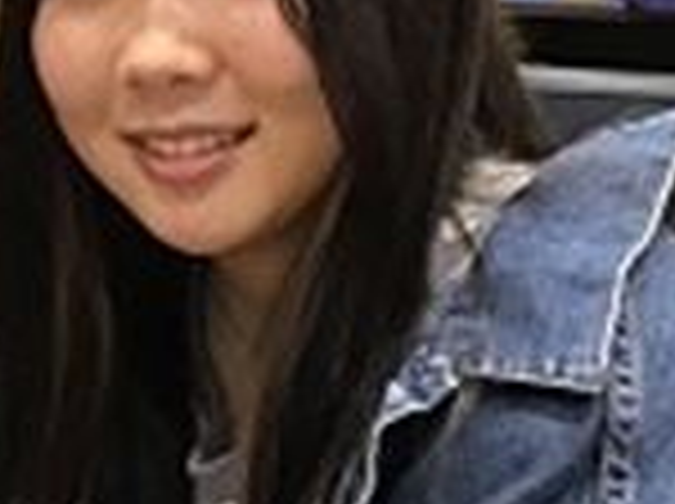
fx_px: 2414
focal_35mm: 124
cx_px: -166
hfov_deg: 15.3
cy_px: 389
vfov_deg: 11.9
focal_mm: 3.3
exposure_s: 1/30
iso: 125
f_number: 2.4
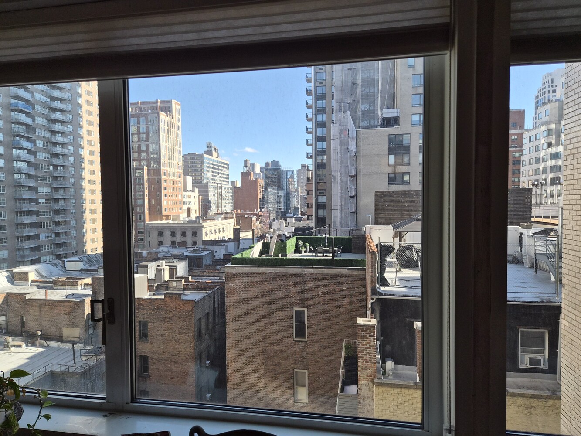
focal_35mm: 23
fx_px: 386
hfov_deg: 73.9
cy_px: 218
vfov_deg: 58.9
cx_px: 290
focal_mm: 5.4
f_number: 1.8
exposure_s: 1/1464
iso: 80
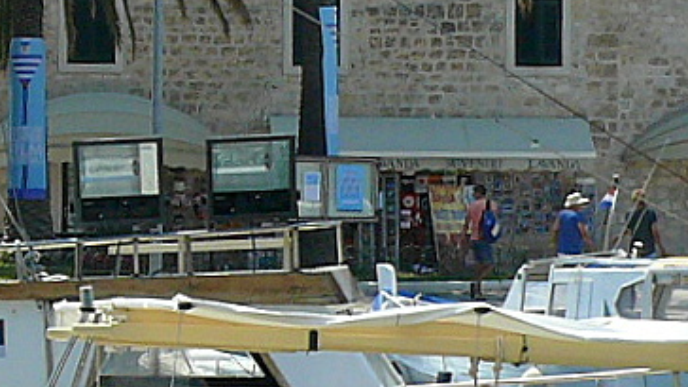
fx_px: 4891
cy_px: 402
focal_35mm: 268
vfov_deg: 4.5
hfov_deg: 8.0
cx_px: 219
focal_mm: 9.7
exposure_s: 1/200
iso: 100
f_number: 5.6
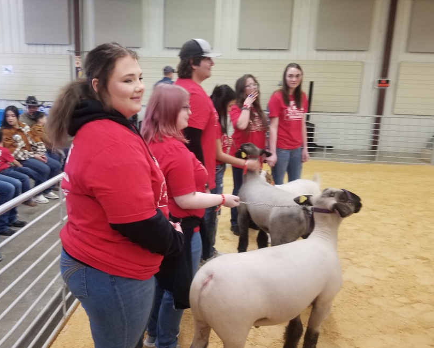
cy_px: 192
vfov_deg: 45.7
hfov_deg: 55.4
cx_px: 186
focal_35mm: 32
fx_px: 411
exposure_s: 1/30
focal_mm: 4.25
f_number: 1.7
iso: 200
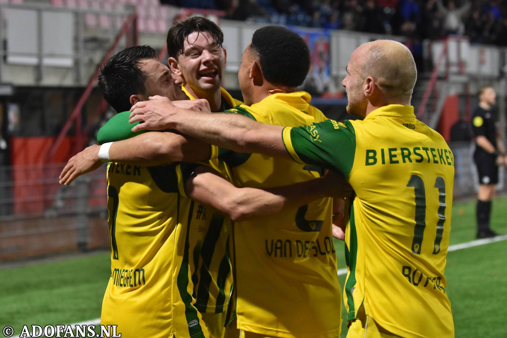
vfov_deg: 13.0
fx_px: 1479
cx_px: 254
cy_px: 169
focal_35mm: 105
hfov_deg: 19.5
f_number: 2.8
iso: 2000
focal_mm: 70
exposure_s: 1/640
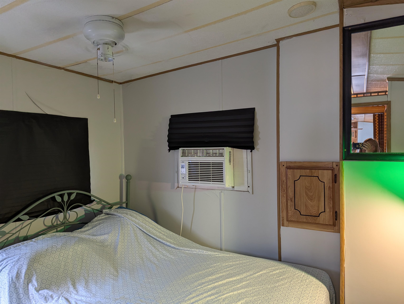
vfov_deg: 56.9
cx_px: 202
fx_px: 280
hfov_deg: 71.5
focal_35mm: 24
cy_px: 152
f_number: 1.85
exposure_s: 1/23.8
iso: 50
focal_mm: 6.81
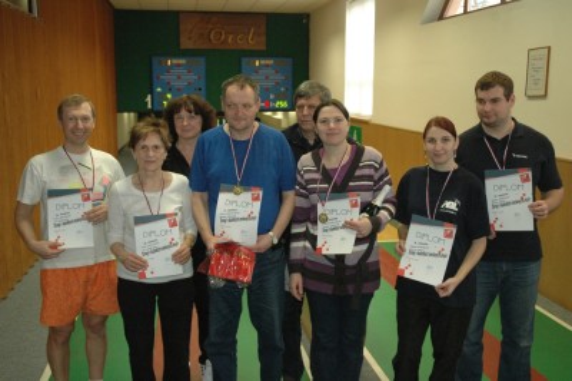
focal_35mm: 40
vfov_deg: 33.0
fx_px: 643
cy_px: 190
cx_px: 286
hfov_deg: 48.0
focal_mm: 27
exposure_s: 1/60
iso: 1000
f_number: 4
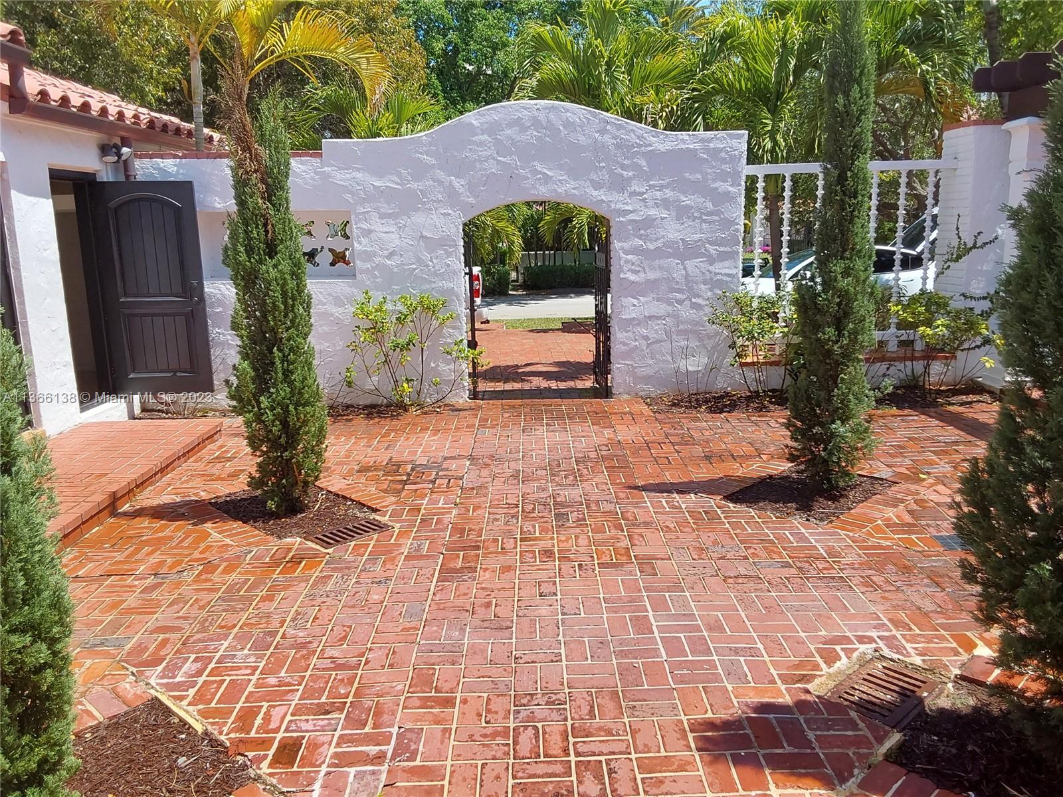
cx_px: 532
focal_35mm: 28
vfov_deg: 49.7
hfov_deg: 63.4
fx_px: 860
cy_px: 398
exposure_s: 1/1799
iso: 50
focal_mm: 2.91
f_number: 1.9
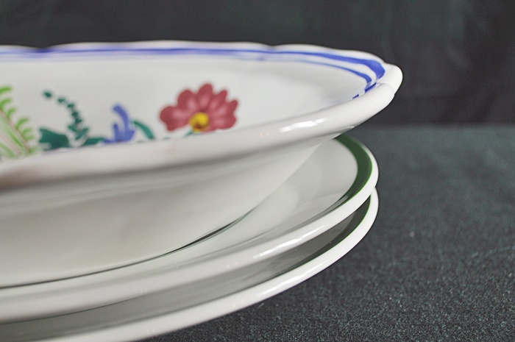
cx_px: 258
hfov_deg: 41.2
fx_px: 686
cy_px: 171
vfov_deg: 28.0
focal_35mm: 48
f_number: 4.8
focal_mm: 32
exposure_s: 1/40
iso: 400
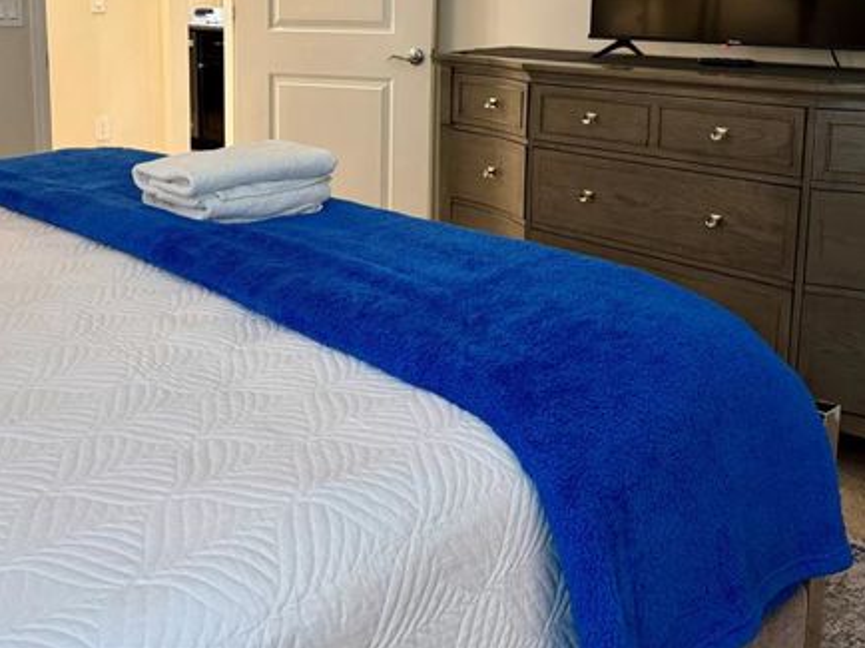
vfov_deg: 35.5
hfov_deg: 47.1
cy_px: 124
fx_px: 974
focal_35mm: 39
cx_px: 284
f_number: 1.78
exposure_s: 1/60
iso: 320
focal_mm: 6.76
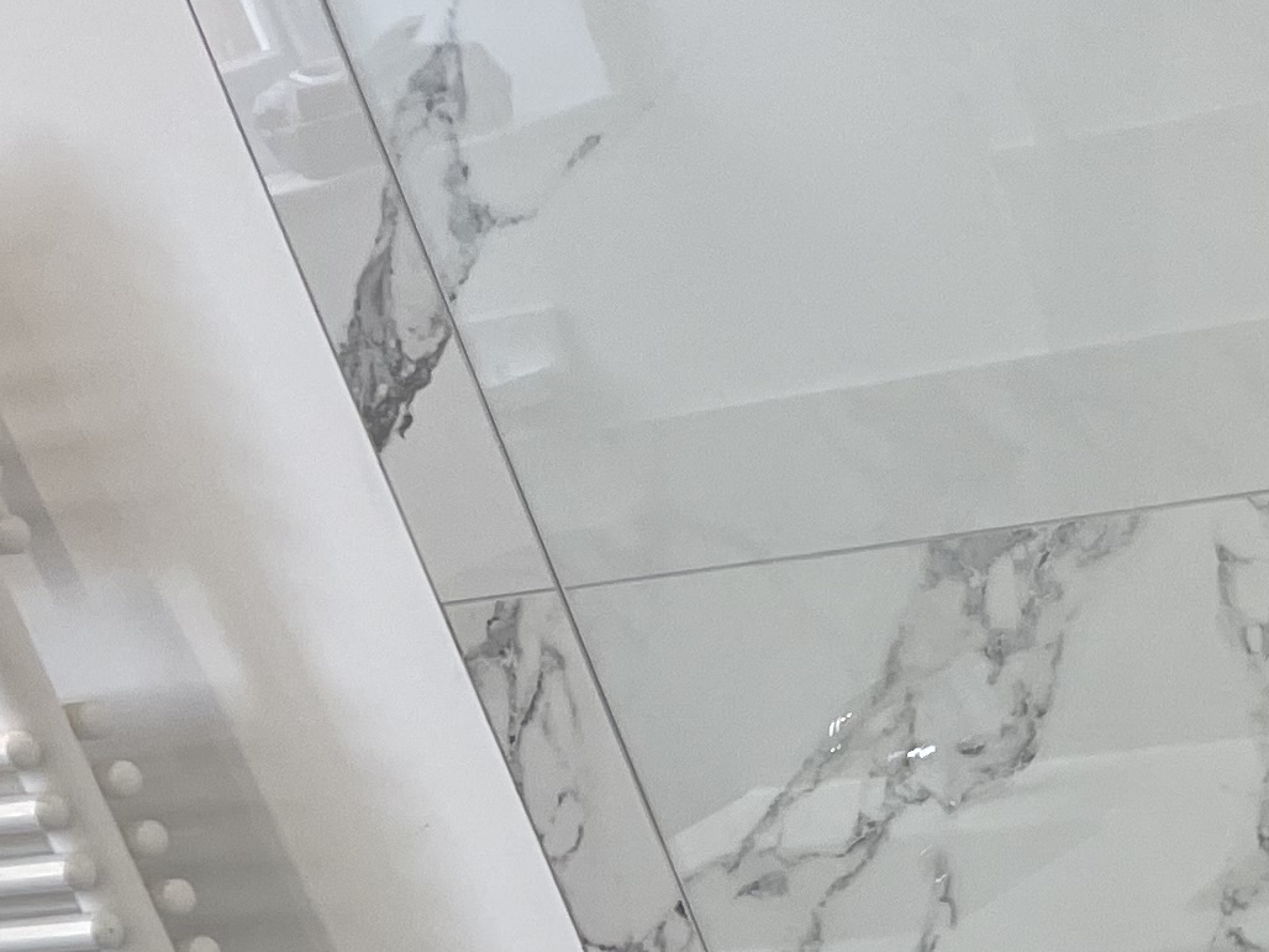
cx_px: 1927
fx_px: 3739
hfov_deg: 17.3
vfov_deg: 13.5
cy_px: 1527
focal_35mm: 102
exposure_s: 1/100
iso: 80
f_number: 1.6
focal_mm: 4.2
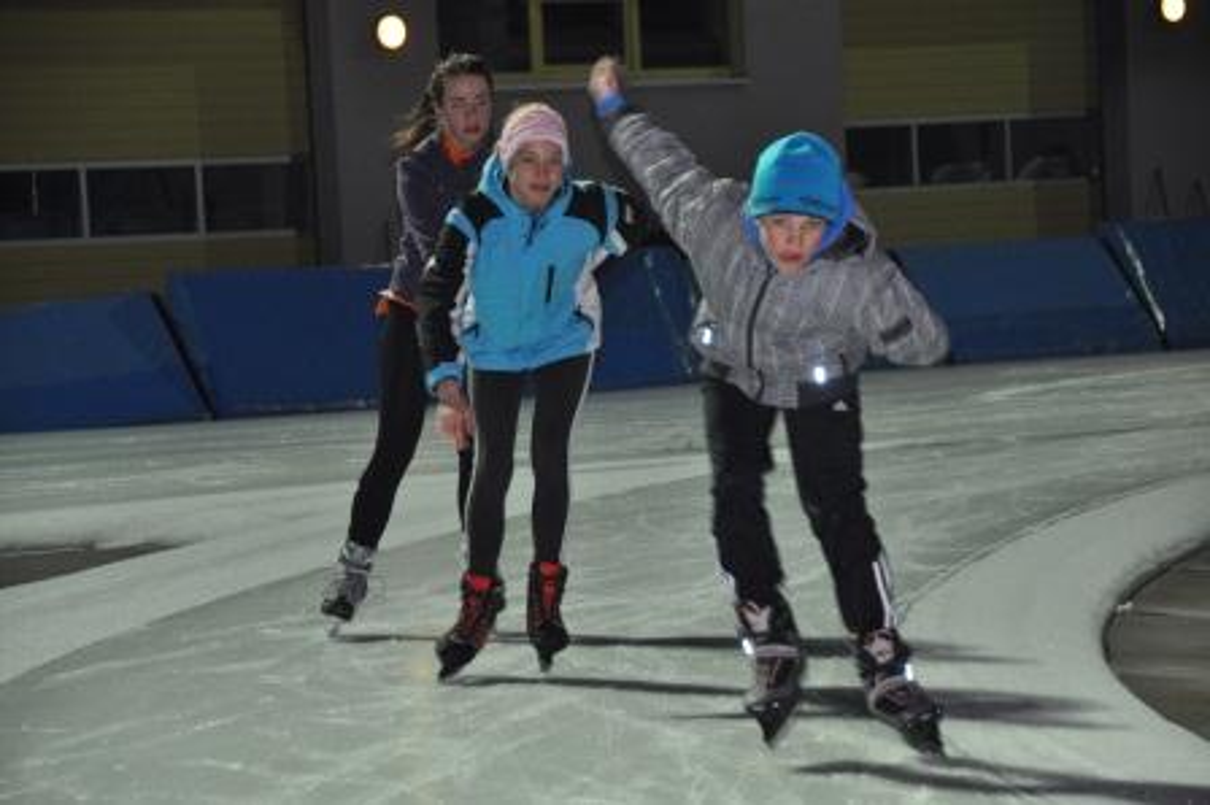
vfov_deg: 8.7
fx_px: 5290
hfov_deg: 13.0
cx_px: 605
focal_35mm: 158
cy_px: 402
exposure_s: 1/60
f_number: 5.3
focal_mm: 105
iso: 800
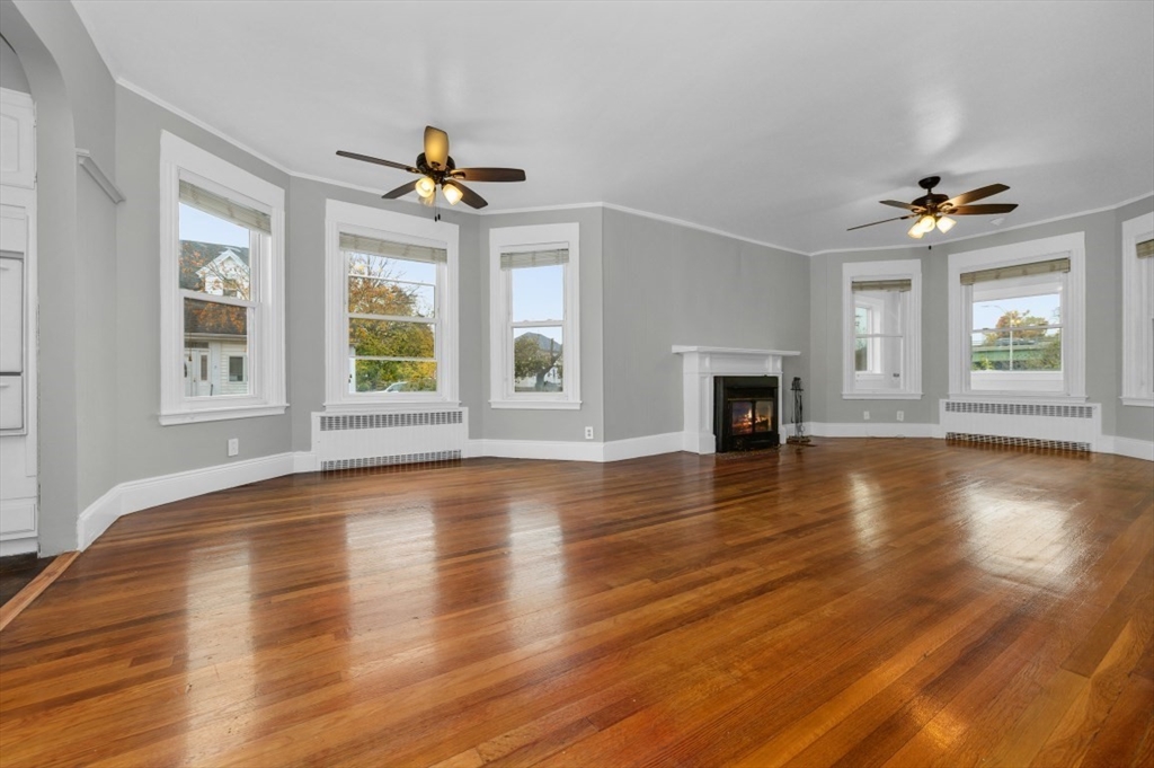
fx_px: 448
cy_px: 384
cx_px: 577
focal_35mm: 14
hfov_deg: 104.3
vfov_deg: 81.1
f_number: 5.6
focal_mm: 14
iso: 400
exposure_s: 1/125
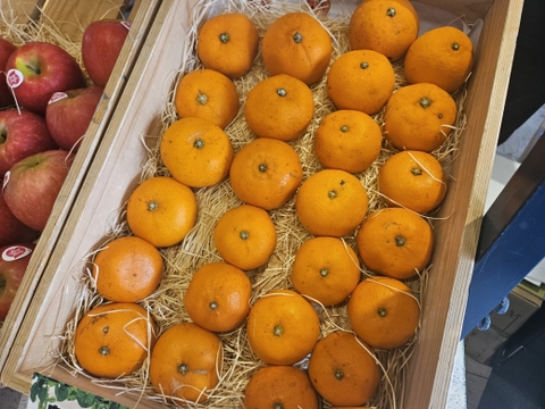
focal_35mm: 23
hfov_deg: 73.9
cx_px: 272
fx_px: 362
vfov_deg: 58.9
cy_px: 204
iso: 200
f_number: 1.8
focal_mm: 5.4
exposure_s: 1/100
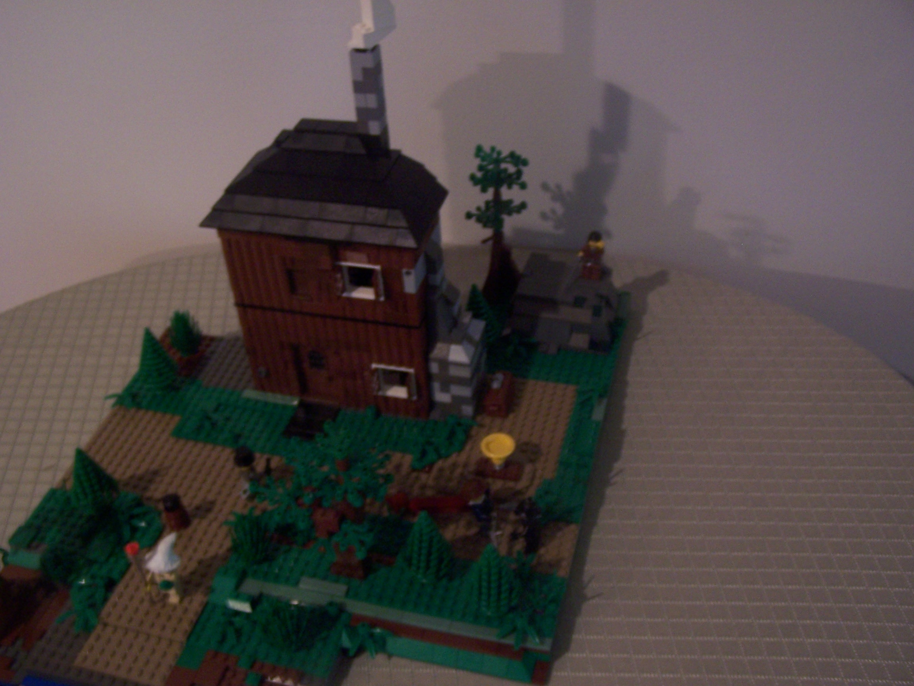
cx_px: 457
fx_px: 1003
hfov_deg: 49.0
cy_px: 343
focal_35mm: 38
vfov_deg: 37.7
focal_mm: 6.3
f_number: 2.8
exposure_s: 1/8
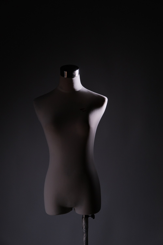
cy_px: 122
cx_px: 82
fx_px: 340
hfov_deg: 27.0
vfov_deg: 39.6
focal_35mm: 50
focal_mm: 33
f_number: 3.5
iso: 800
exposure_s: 1/100
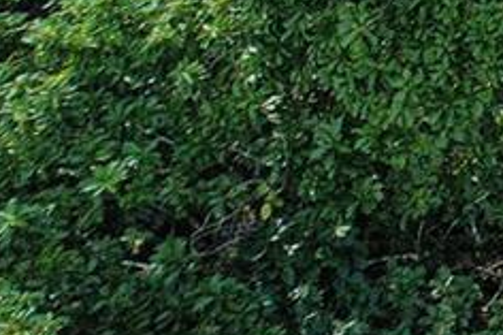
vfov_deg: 7.7
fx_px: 2080
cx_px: 1665
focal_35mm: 149
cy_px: -753
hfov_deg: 9.5
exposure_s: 1/2500
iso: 100
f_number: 2.8
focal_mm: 8.38
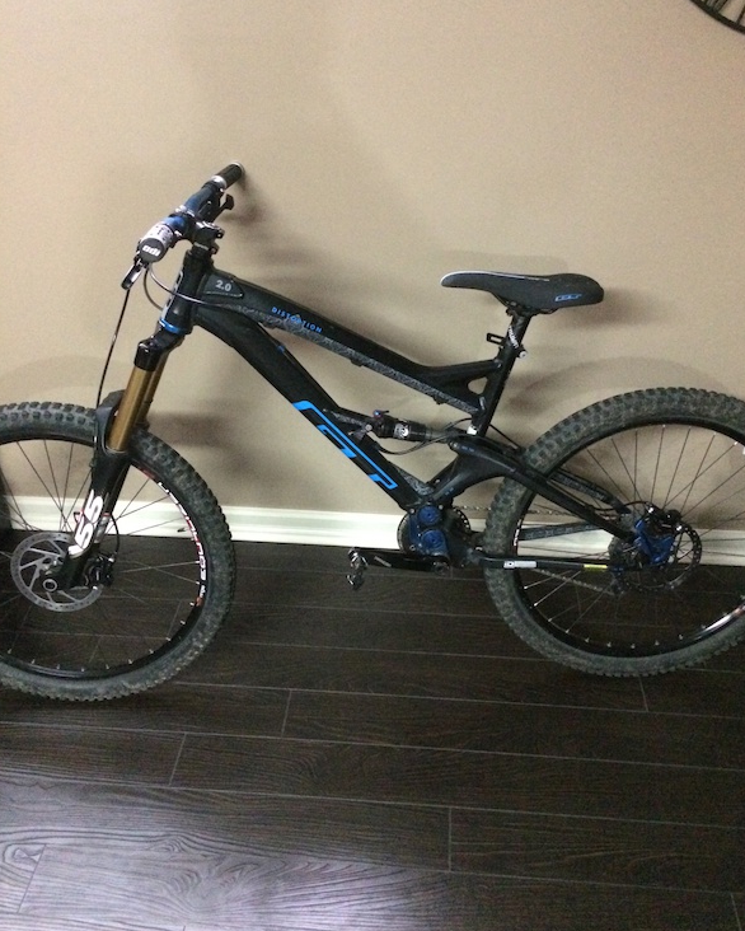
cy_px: 448
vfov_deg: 55.6
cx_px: 378
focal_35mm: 32
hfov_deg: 45.8
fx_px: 882
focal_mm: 4.12
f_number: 2.2
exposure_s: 1/15
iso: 800
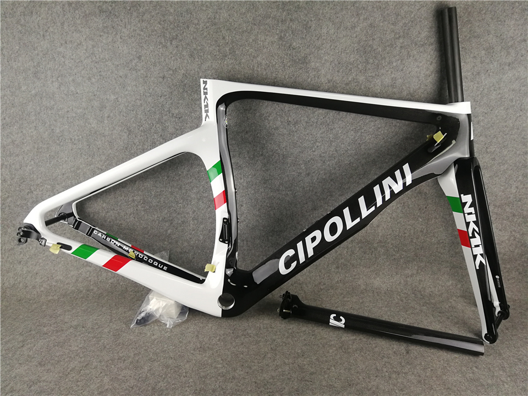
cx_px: 264
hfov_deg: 65.3
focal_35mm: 27
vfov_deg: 51.4
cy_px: 198
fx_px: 412
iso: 200
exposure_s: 1/50
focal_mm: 3.95
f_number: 2.2
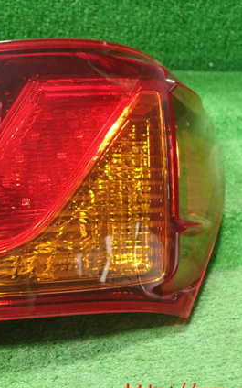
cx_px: 58
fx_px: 475
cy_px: 199
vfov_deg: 44.4
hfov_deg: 28.2
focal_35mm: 45
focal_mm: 5.5
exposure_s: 1/100
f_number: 2.3
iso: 800
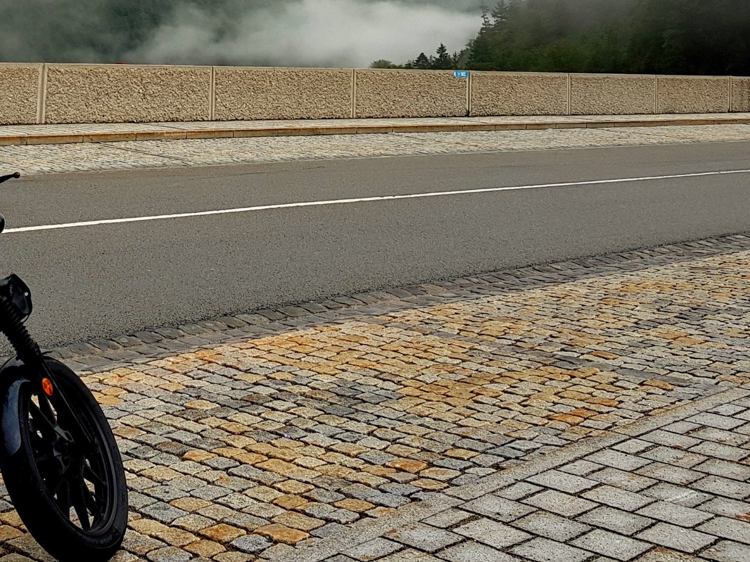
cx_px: 171
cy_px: 7
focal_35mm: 56
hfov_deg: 33.5
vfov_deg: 24.9
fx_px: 1213
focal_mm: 4.3
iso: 40
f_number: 1.7
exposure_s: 1/116
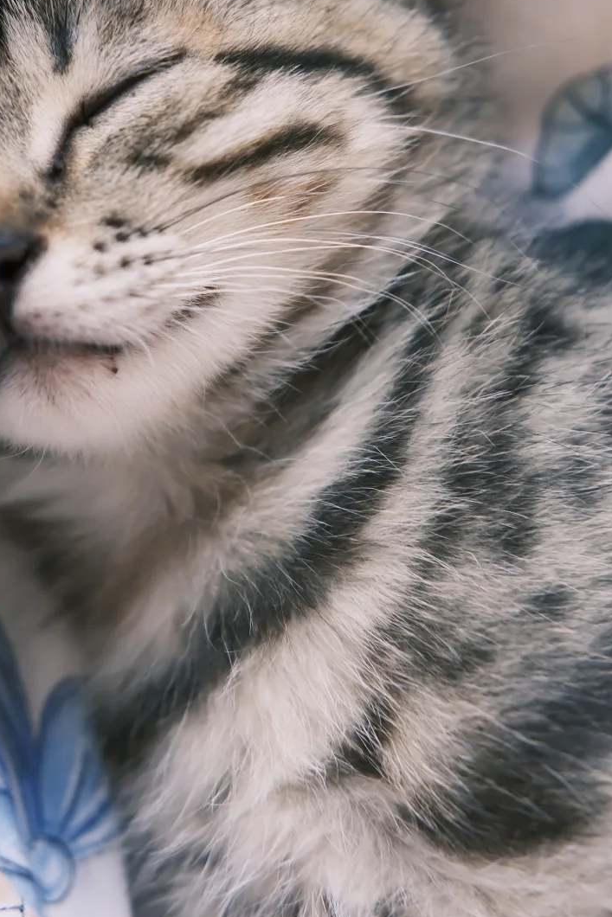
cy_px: 314
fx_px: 2065
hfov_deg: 16.8
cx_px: 182
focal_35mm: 81
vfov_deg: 24.9
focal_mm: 35
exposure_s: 1/70
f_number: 4
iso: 500
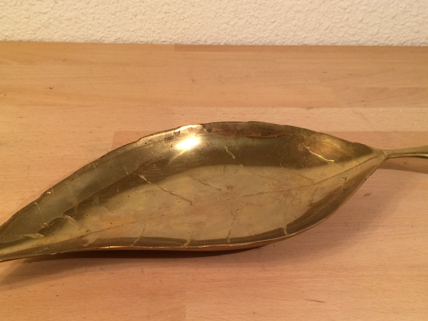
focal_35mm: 38
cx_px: 209
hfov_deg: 49.0
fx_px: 470
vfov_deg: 37.6
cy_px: 192
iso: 64
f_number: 2.2
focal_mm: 4.15
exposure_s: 1/33
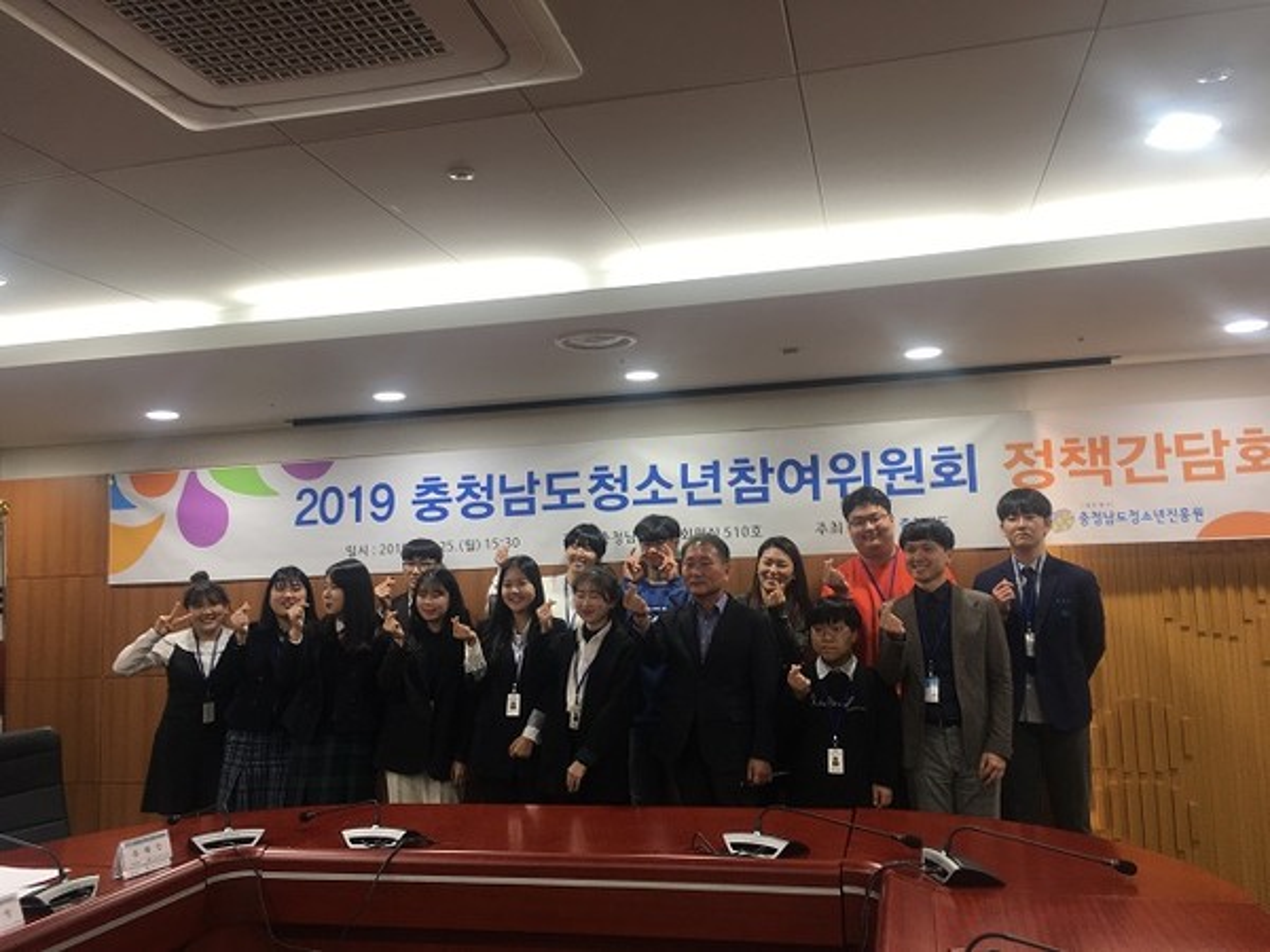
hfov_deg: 61.7
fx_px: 1064
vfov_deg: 48.2
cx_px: 635
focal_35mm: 29
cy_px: 476
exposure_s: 1/40
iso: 32
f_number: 2.2
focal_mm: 4.15
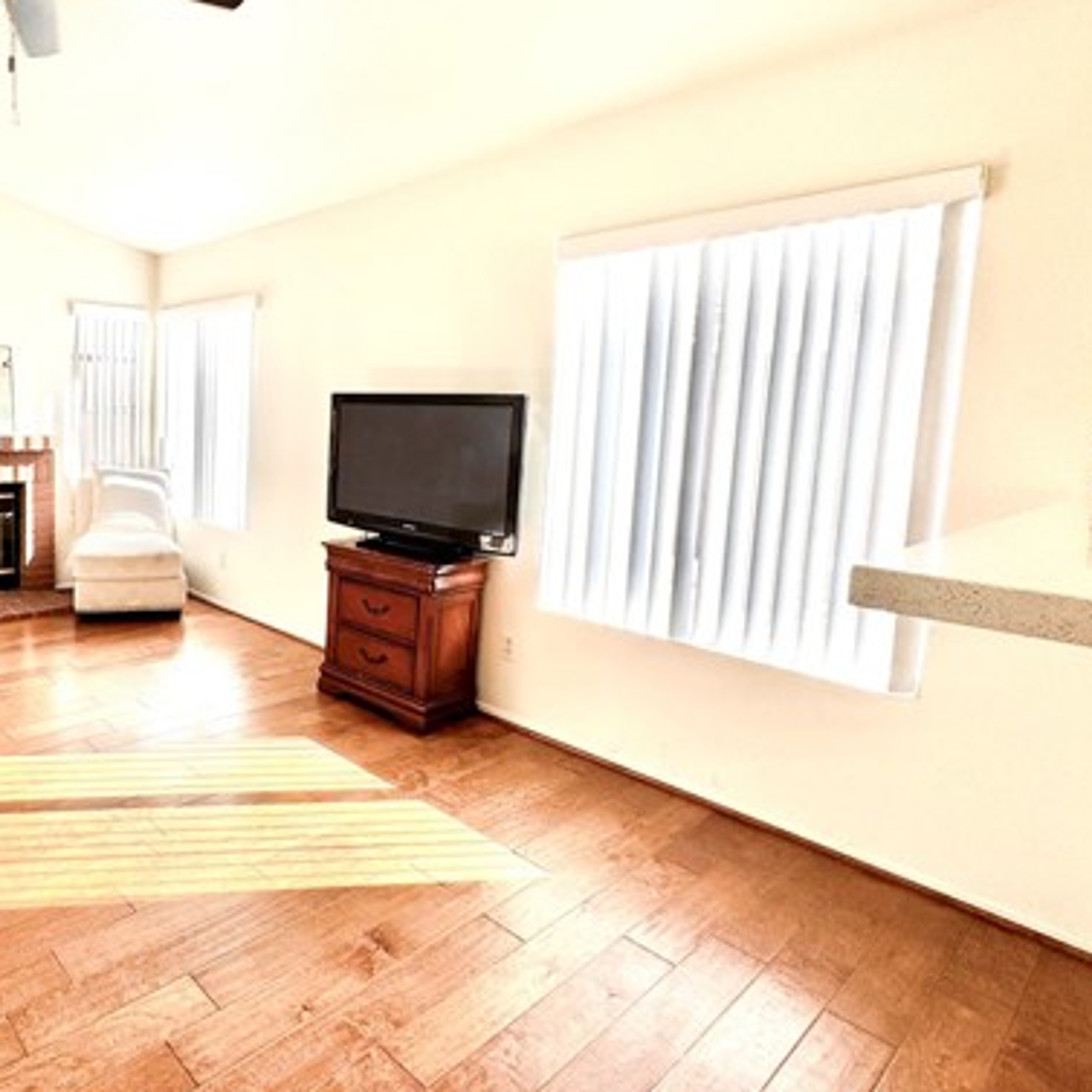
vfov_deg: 71.9
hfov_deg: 66.0
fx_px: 749
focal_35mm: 21
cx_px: 229
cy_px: 484
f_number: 2.2
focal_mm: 2.22
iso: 40
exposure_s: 1/241
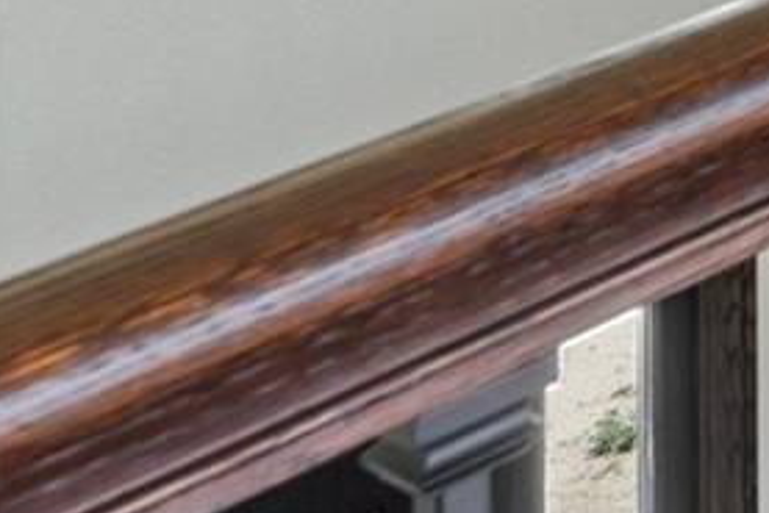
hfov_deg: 11.9
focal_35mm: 104
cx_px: 2210
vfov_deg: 10.3
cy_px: -926
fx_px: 2223
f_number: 9
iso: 200
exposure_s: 1/5
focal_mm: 18
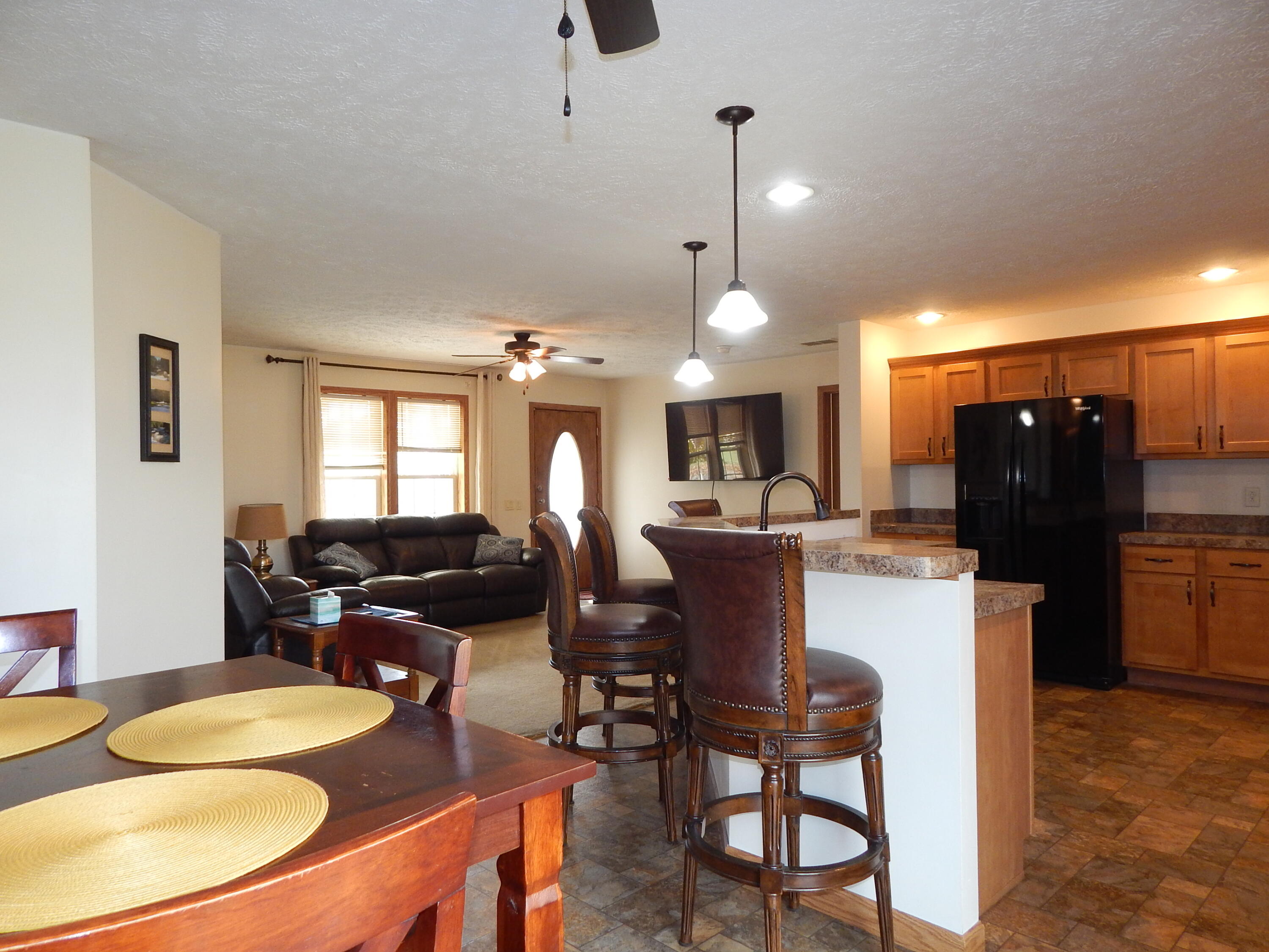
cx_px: 634
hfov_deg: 76.4
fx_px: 807
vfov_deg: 61.1
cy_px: 476
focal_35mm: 22
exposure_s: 1/30
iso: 200
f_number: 3
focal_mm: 4
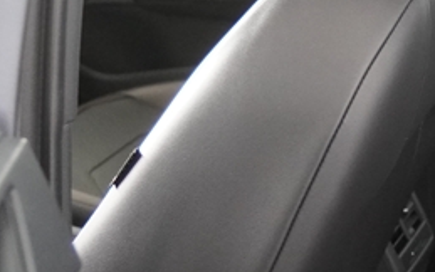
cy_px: 102
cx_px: 737
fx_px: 1435
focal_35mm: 121
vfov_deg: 10.8
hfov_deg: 15.3
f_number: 2.8
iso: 2000
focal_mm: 20
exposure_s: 1/160
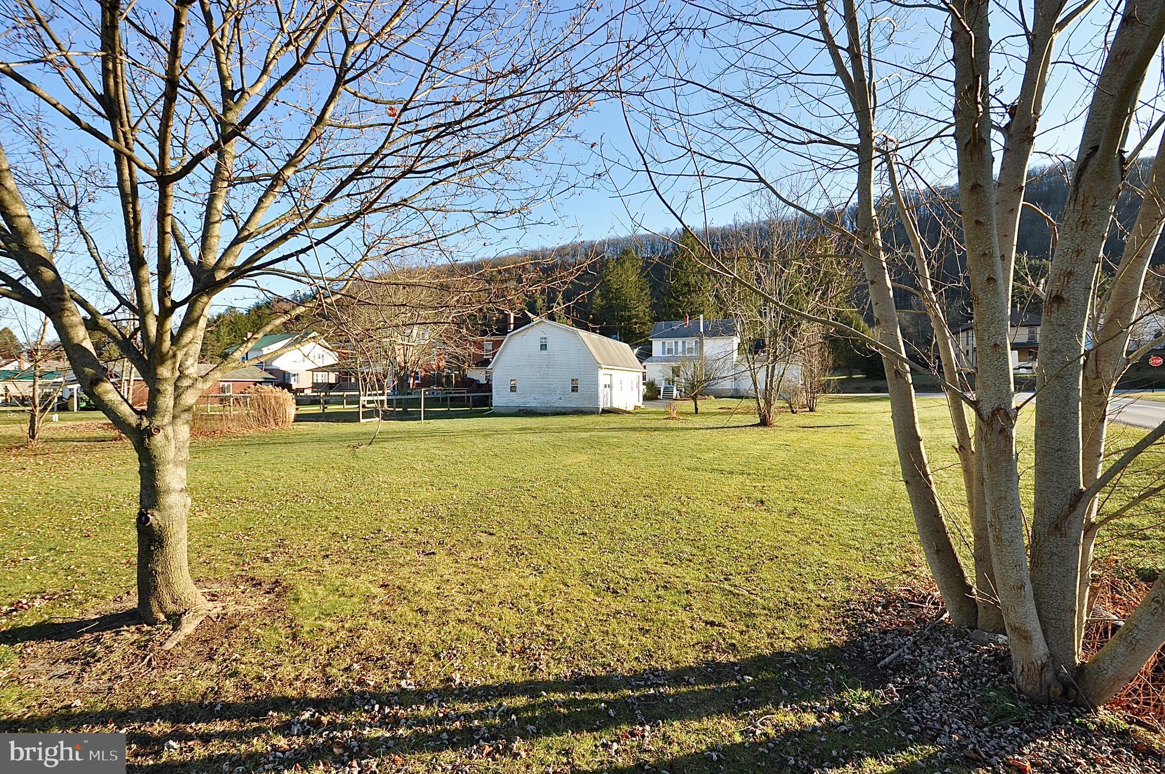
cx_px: 582
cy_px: 387
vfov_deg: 77.2
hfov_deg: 100.5
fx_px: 485
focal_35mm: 15
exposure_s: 1/125
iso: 200
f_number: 8
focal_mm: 10
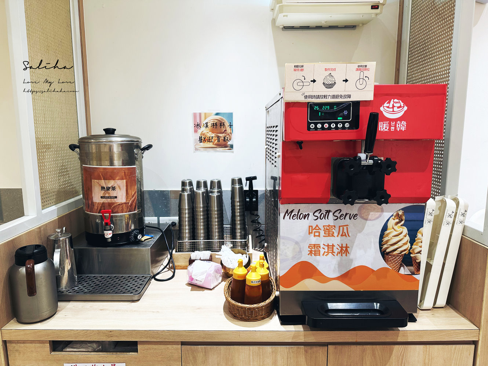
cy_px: 183
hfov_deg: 71.6
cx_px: 244
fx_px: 338
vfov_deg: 56.8
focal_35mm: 24
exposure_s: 1/120
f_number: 1.78
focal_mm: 6.86
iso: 64
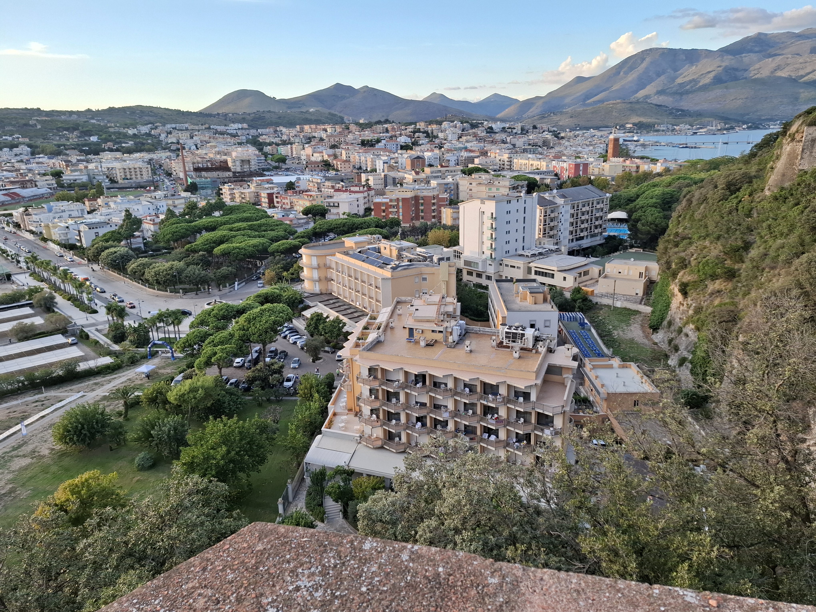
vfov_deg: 58.9
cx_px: 408
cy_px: 306
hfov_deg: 73.9
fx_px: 542
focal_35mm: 23
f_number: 1.8
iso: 50
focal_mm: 5.54
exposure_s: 1/280
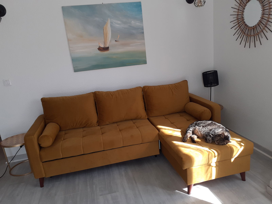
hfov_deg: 65.3
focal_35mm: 27
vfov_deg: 51.4
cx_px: 136
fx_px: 212
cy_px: 102
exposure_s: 1/100
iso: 40
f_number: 1.9
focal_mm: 3.6
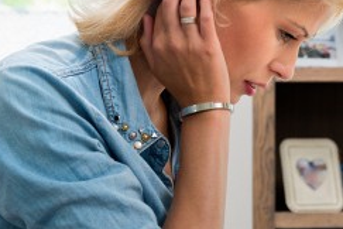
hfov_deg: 16.0
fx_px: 1200
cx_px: 333
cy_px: 90
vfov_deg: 10.9
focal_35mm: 126
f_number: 6.3
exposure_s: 1/30
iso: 320
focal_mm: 52
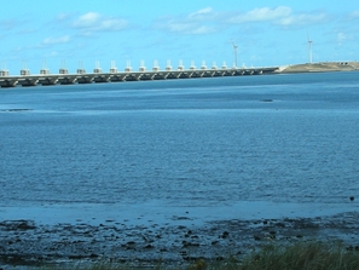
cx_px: 238
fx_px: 965
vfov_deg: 15.9
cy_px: 92
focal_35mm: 93
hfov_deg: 21.0
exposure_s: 1/68.6
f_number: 9.9
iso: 50
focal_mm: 7.7
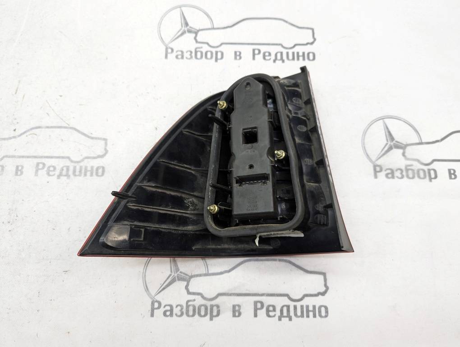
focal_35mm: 24
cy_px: 174
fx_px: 319
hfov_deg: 71.5
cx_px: 230
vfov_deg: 56.9
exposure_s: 1/114
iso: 109
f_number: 1.85
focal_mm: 6.81
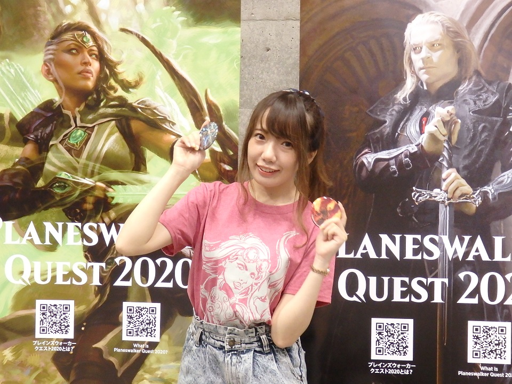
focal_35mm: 60
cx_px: 256
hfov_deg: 32.2
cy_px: 192
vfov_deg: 24.4
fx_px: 887
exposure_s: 1/15
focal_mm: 10.8
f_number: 4.2
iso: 800
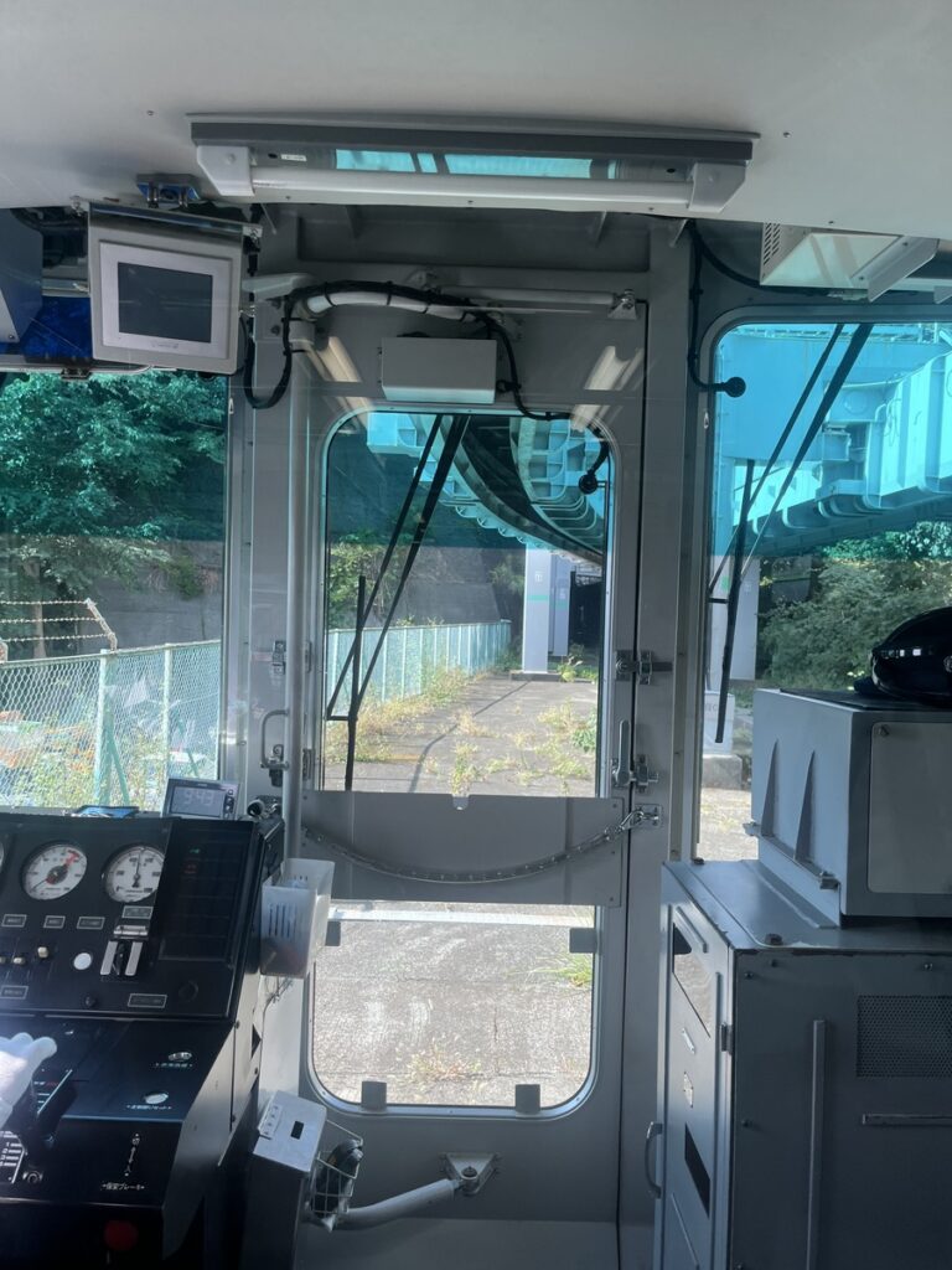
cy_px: 635
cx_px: 476
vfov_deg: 67.3
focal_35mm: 26
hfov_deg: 53.1
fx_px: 953
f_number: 1.6
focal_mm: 5.1
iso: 40
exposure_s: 1/286
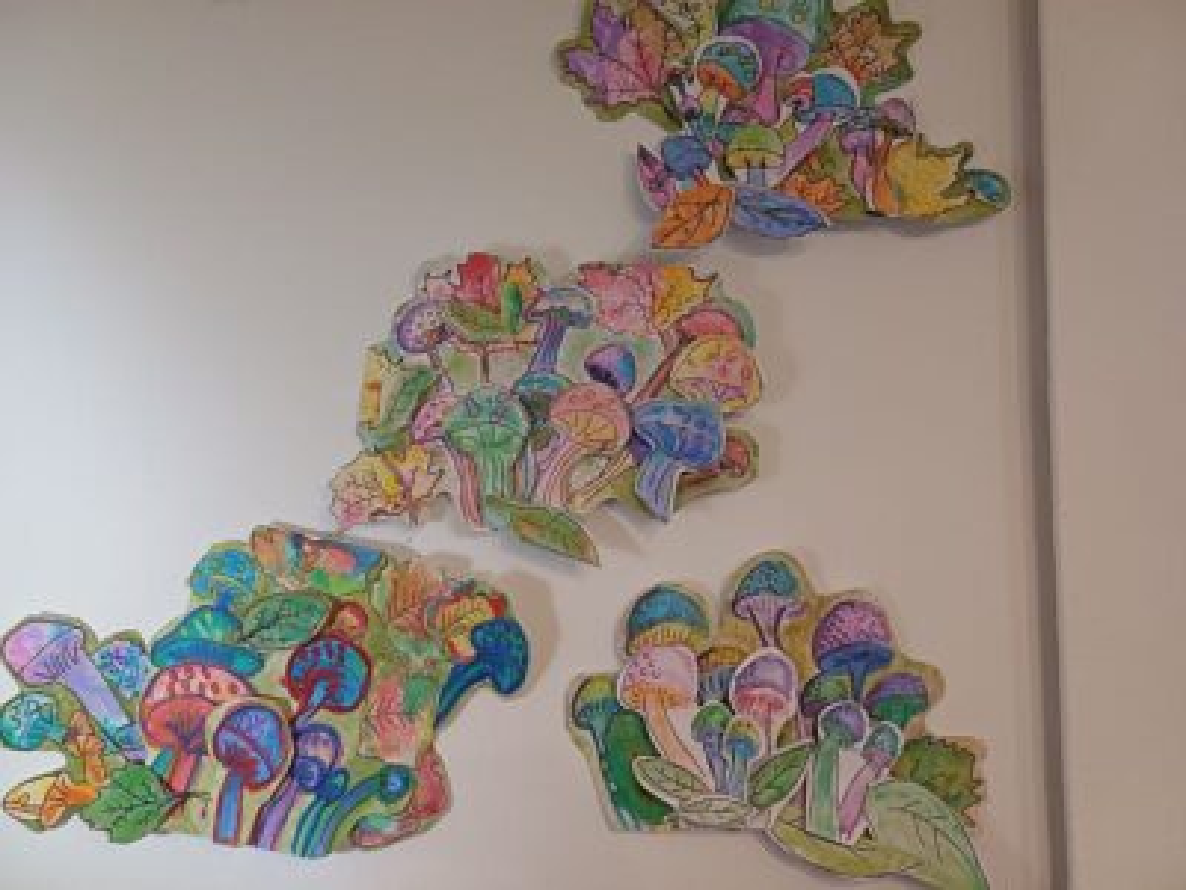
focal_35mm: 25
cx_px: 593
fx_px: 857
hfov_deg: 69.4
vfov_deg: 54.9
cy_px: 445
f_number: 1.8
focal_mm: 4.65
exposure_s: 1/50
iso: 320
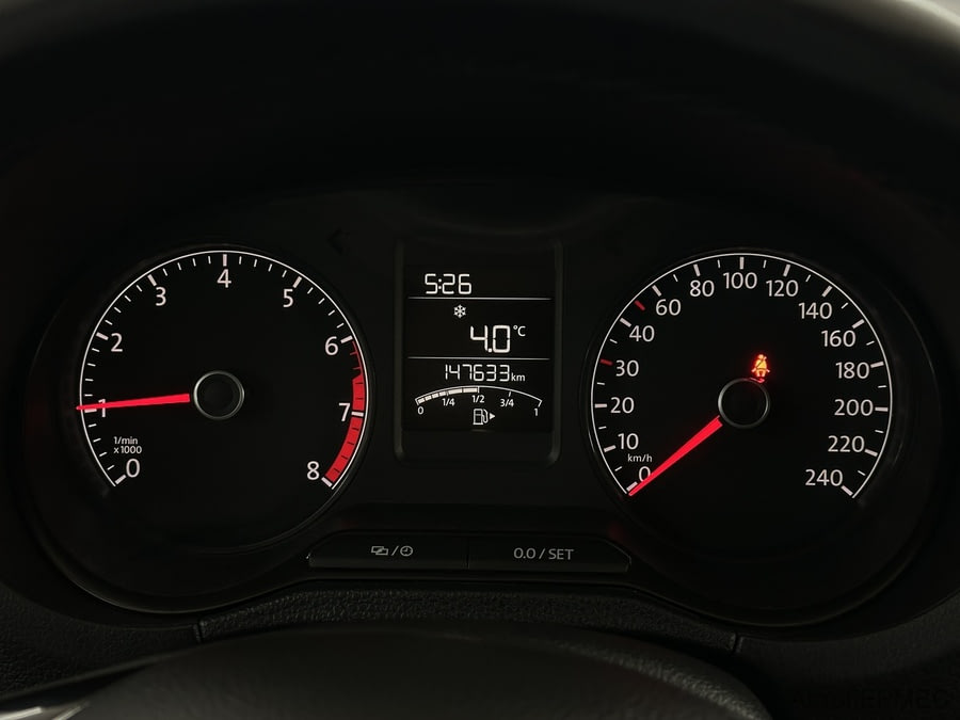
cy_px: 360
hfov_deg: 39.7
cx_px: 480
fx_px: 1331
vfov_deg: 30.3
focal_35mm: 48
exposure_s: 1/50
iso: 160
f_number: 1.78
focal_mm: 6.86
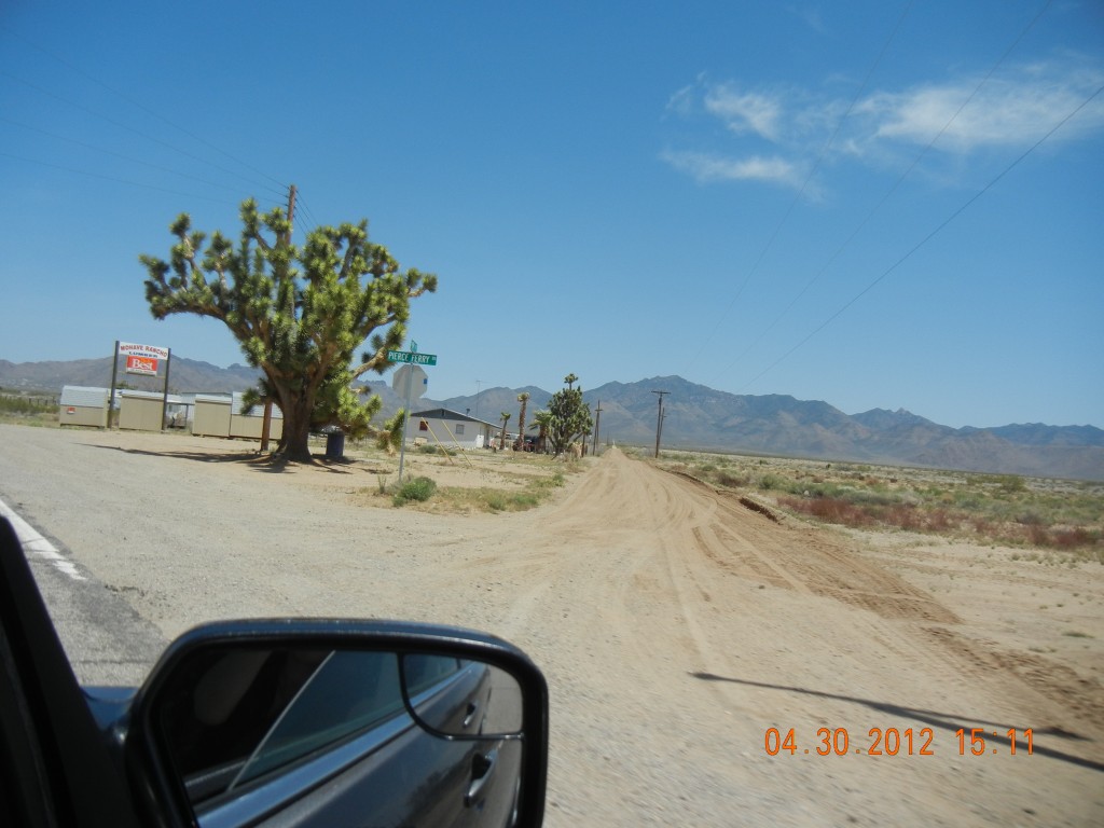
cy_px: 414
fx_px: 957
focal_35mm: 30
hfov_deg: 60.0
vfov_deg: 46.8
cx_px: 552
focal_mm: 5.4
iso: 160
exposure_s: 1/626
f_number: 7
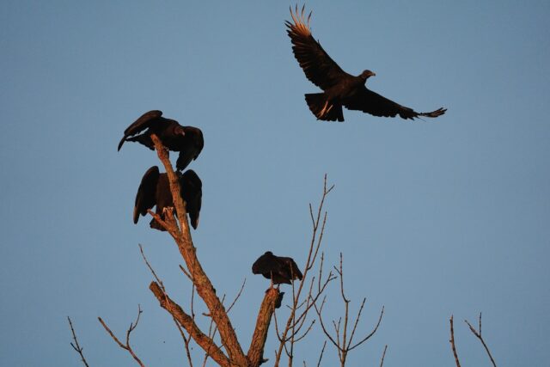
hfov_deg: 3.4
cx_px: 275
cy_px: 184
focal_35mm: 600
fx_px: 9168
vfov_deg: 2.3
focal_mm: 600
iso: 1600
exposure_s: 1/3200
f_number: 6.3
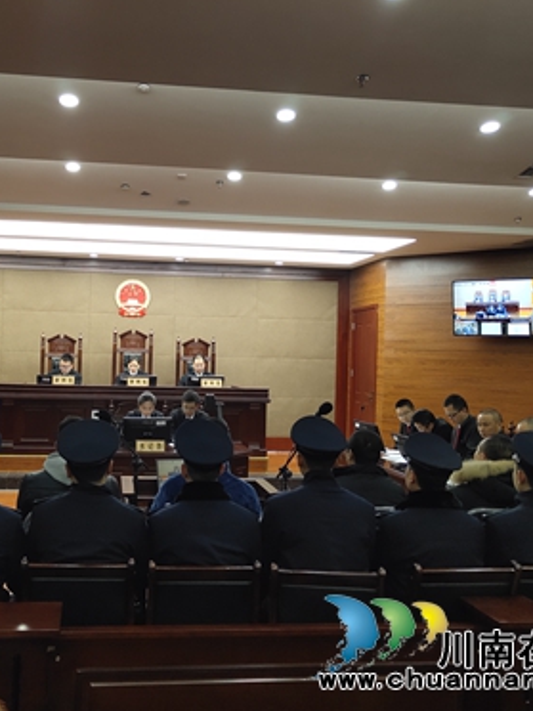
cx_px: 166
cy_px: 356
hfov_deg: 36.3
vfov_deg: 47.9
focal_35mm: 39
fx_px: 801
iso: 252
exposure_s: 1/100
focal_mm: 4.27
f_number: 1.8
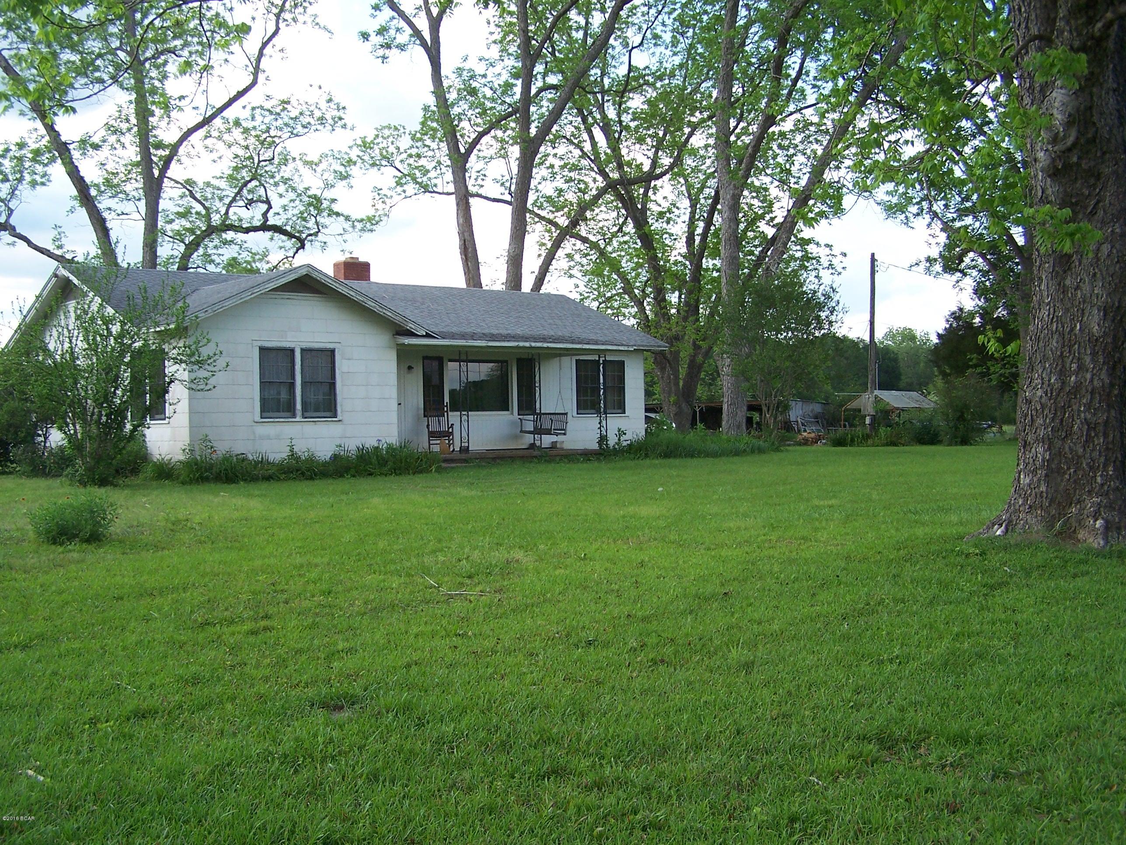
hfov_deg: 49.0
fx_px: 1236
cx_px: 563
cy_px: 422
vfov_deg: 37.7
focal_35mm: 38
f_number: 2.8
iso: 80
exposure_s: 1/400
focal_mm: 6.3
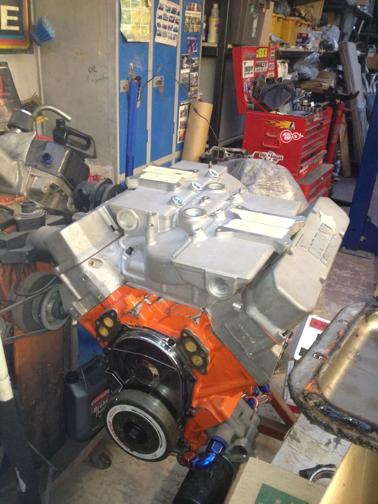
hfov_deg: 40.7
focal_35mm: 35
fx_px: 510
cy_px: 252
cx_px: 189
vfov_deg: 52.6
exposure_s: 1/20
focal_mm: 4.28
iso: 250
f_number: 2.4
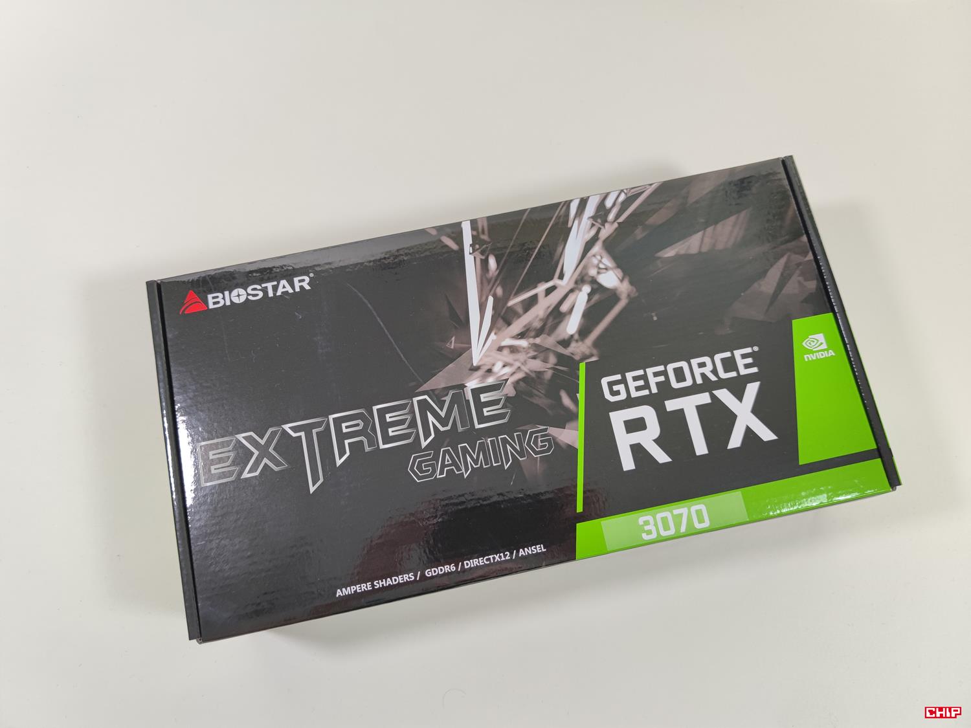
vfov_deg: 54.9
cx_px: 486
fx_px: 701
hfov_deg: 69.4
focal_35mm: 25
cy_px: 364
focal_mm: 6.78
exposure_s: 1/100
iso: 80
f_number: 1.85
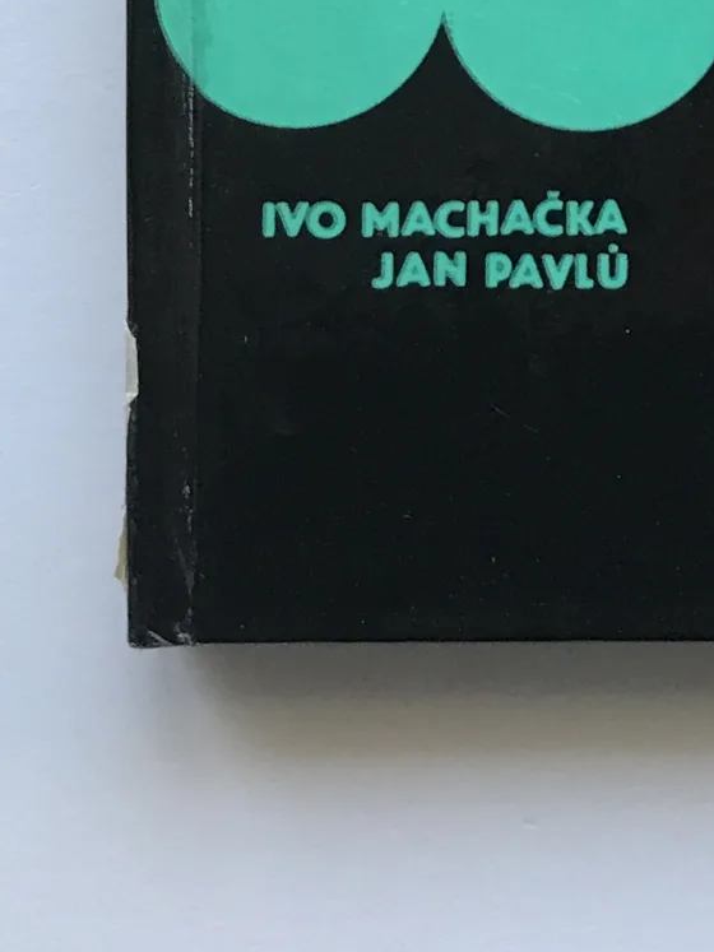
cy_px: -372
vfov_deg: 18.6
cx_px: 847
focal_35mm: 96
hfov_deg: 14.9
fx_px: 2641
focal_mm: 3.99
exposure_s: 1/33
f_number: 1.8
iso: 25
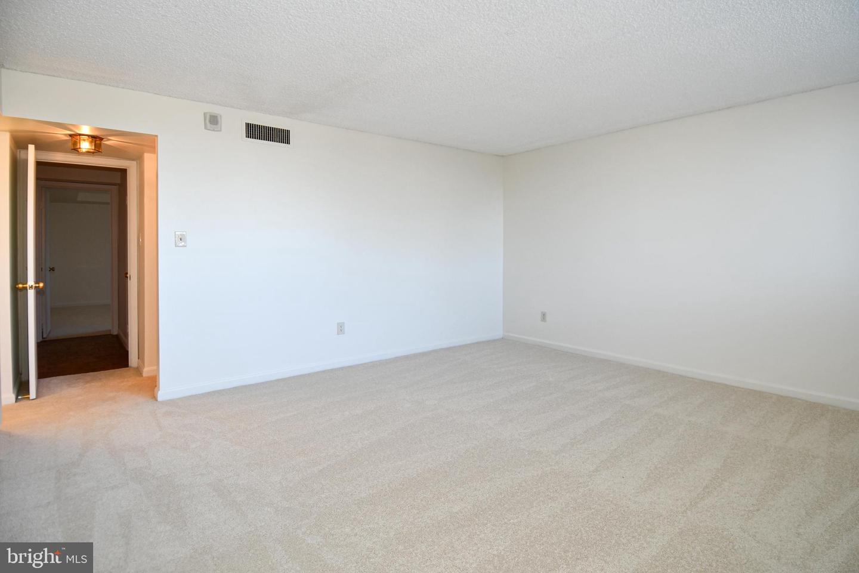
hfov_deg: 90.0
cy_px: 286
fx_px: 429
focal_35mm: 18
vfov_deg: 67.4
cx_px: 430
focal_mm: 12
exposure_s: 1/60
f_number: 4
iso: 200
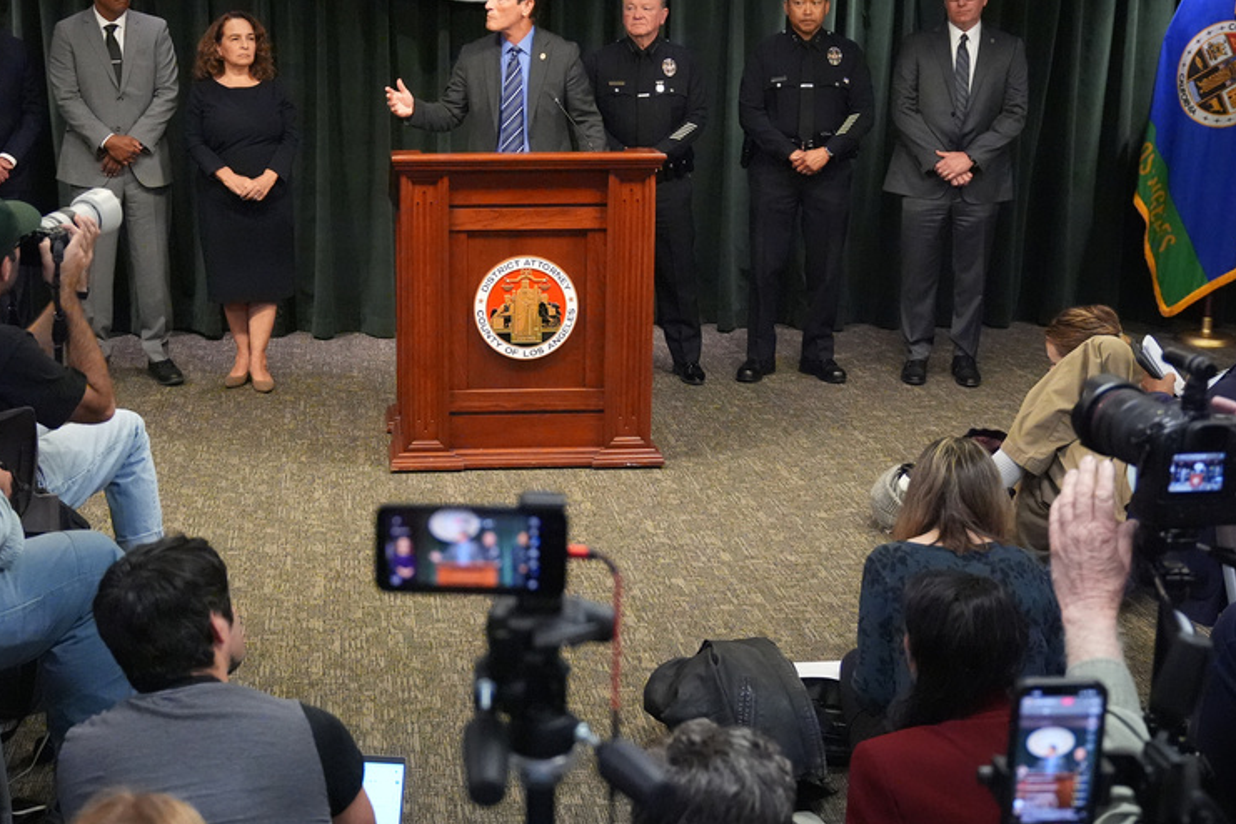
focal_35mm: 47
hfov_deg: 41.5
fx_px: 1614
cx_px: 444
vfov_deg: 28.6
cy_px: 339
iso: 10000
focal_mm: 34
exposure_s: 1/500
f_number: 3.5
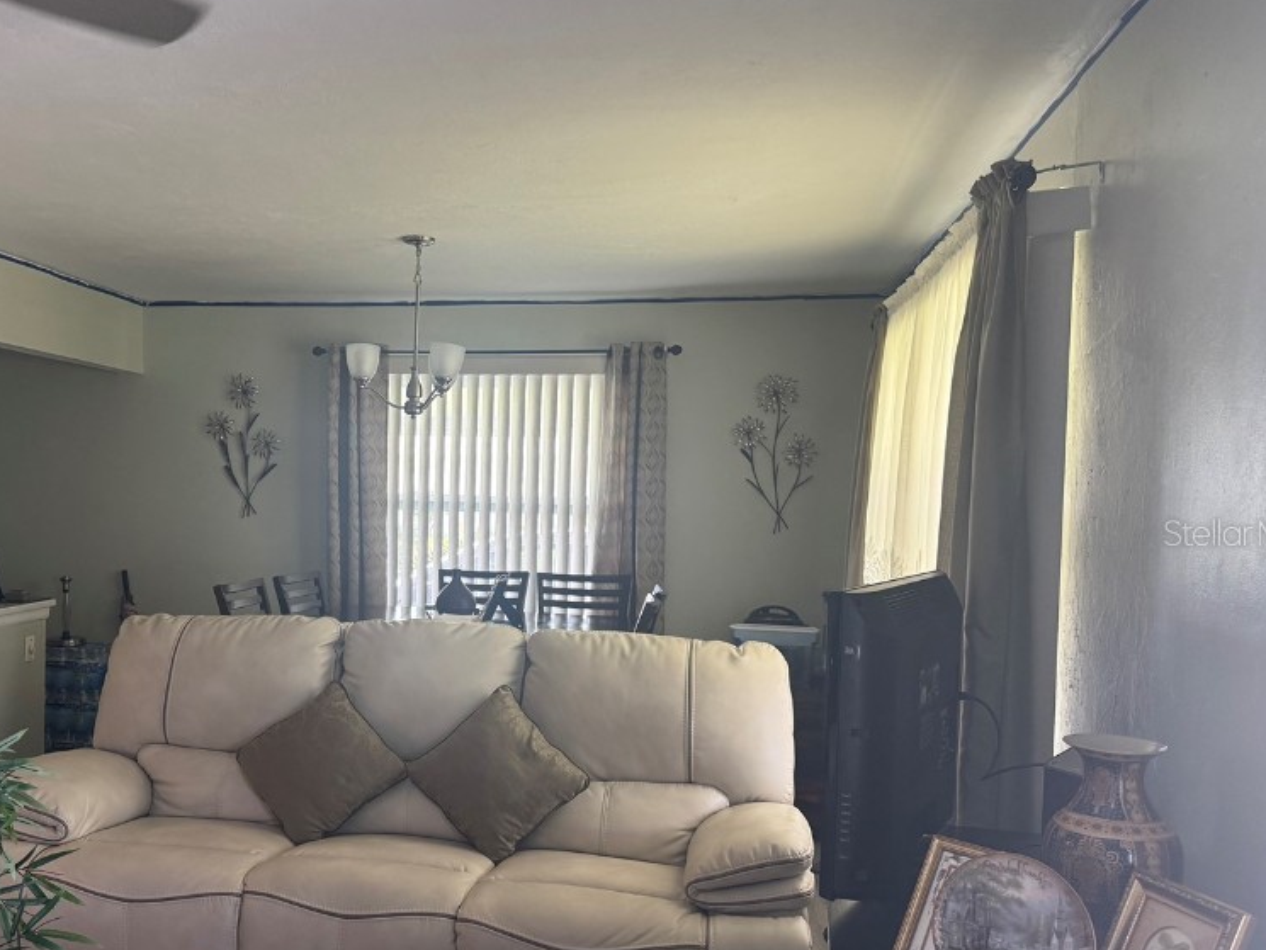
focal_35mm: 33
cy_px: 532
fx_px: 1207
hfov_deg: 54.5
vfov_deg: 42.9
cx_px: 454
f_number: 1.78
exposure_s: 1/84
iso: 200
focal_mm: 6.76
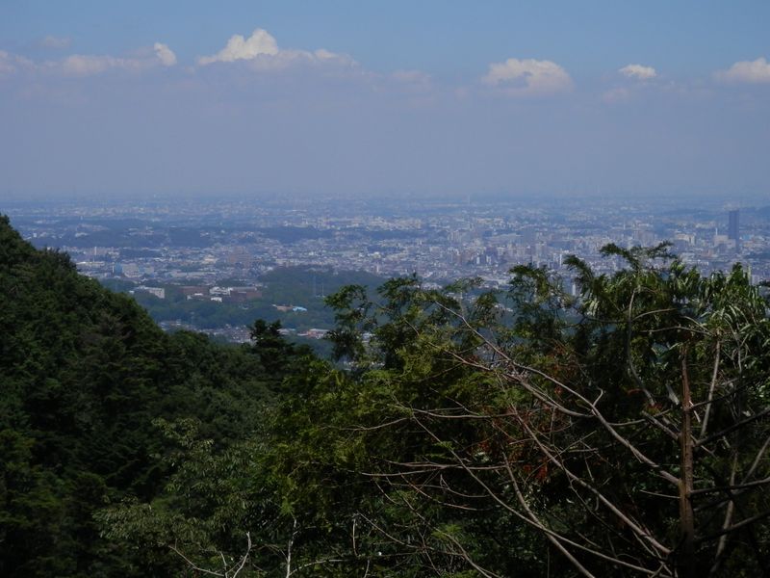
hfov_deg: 22.3
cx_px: 385
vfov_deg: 16.8
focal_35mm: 88
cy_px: 289
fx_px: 1957
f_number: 13.5
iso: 100
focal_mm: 15.8
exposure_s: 1/160
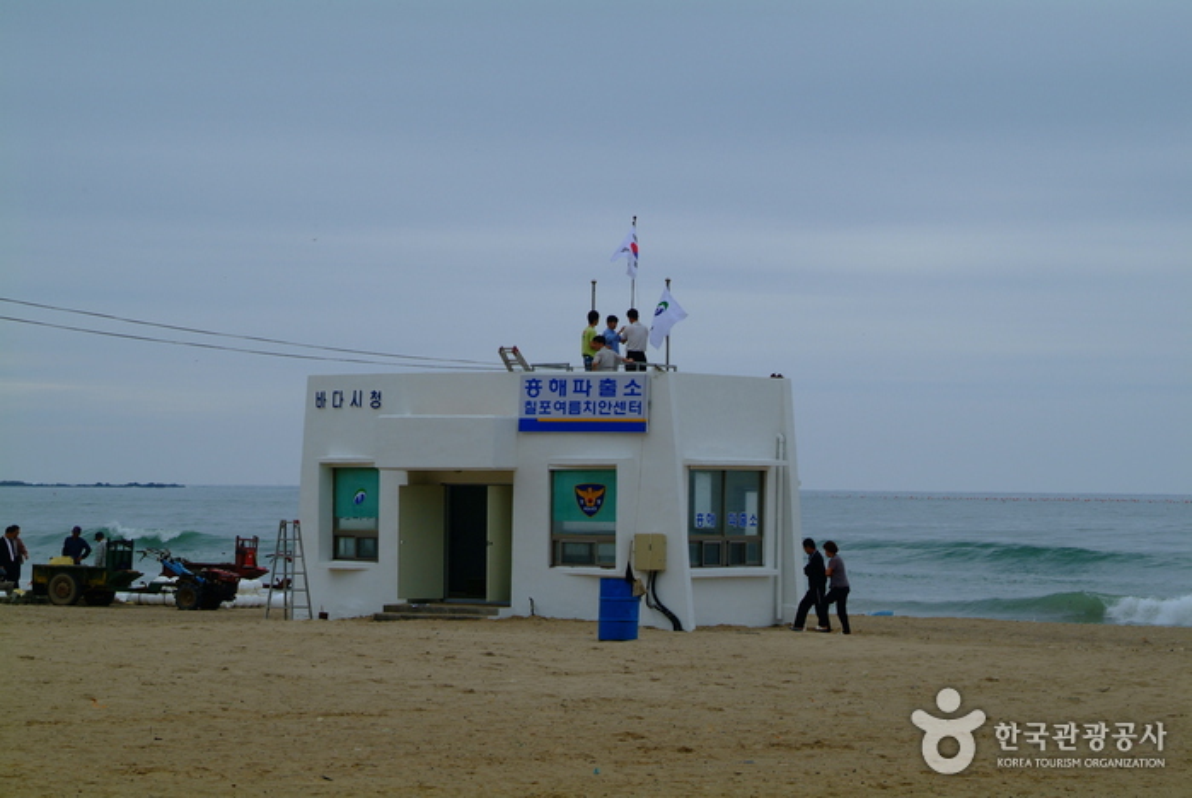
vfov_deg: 12.7
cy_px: 399
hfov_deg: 18.9
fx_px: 3580
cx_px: 596
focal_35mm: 108
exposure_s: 1/350
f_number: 9.5
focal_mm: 72
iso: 200
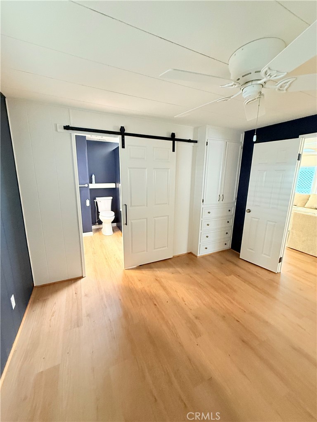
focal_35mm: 14
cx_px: 158
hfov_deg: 85.7
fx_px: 171
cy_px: 211
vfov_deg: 102.1
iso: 500
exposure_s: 1/60
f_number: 2.2
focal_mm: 2.22
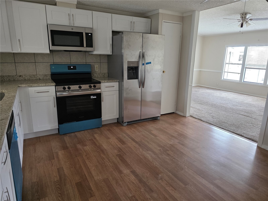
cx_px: 134
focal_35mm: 23
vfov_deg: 58.9
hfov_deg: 73.9
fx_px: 178
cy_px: 100
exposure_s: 1/120
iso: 200
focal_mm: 6.3
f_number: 1.7
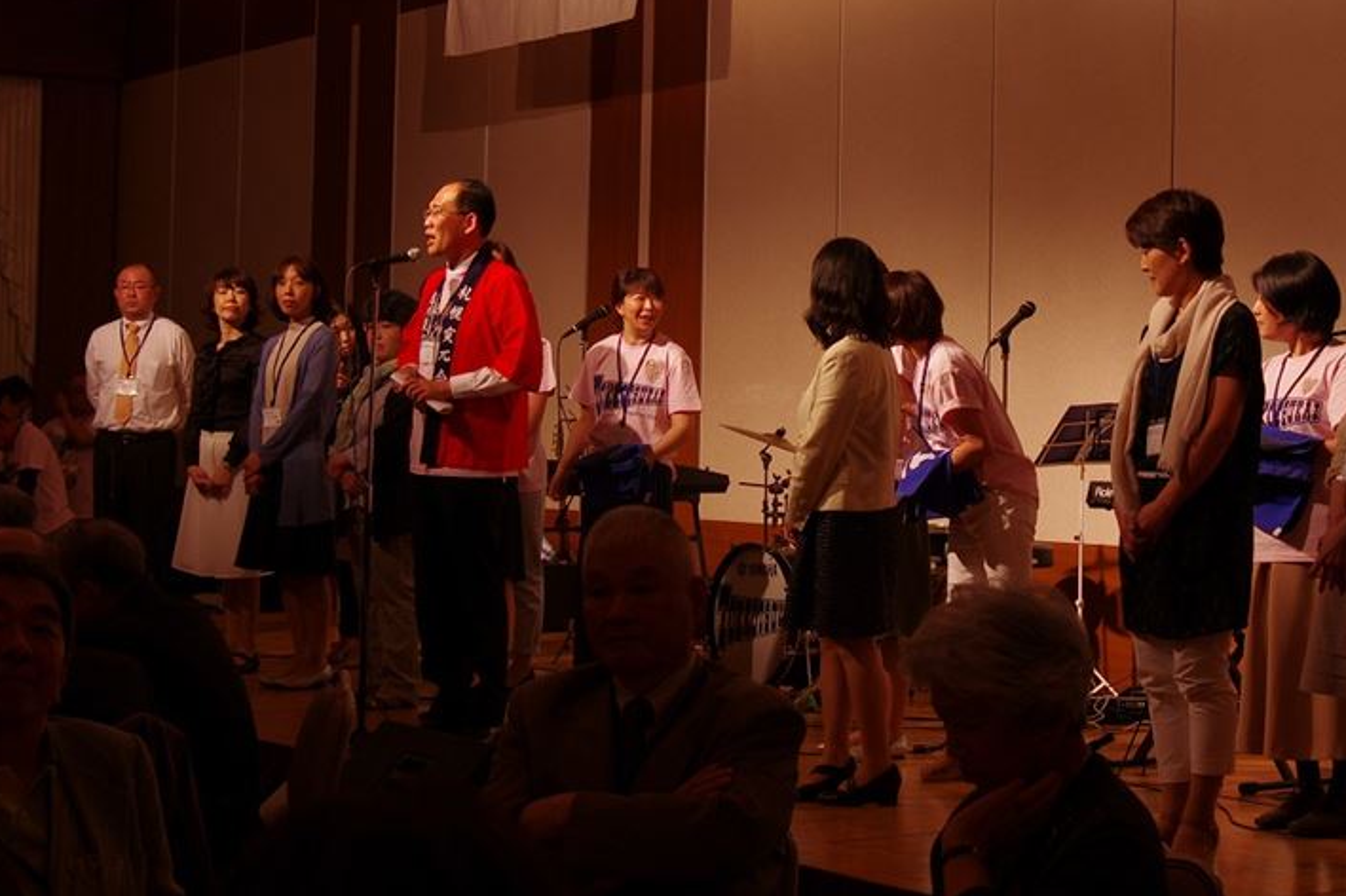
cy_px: 308
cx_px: 927
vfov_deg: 19.4
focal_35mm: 70
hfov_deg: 28.6
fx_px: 2616
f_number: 5.6
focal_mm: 28
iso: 400
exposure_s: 1/60
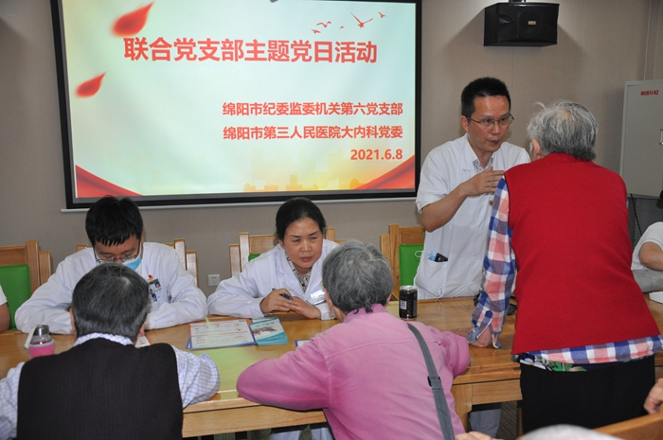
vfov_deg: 36.8
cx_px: 332
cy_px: 220
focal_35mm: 36
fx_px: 662
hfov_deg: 53.2
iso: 800
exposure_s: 1/60
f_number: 3.8
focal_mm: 24
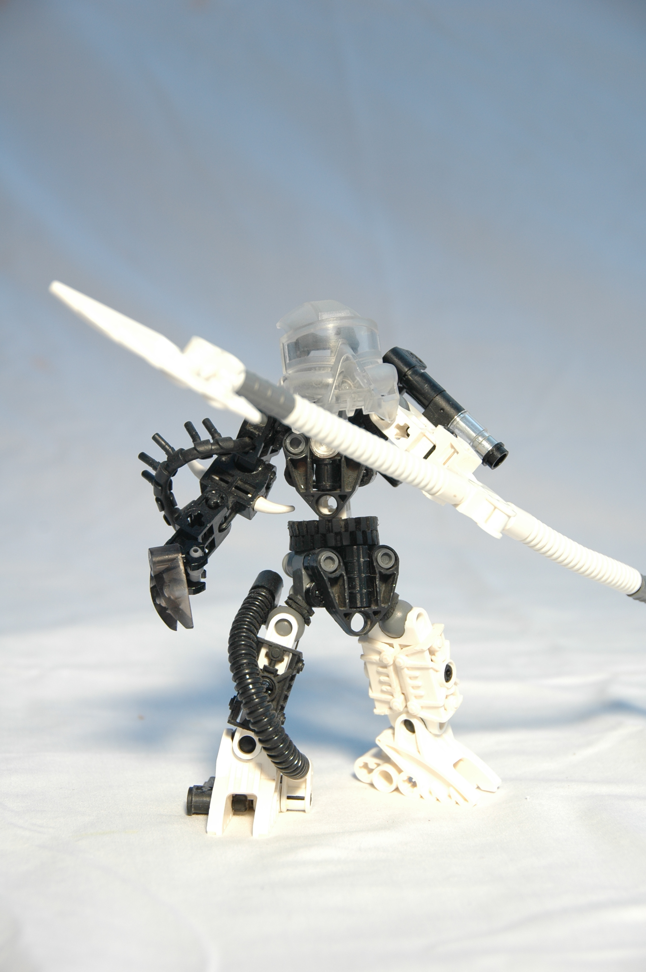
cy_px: 486
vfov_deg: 19.5
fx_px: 2831
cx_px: 323
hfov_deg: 13.0
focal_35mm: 105
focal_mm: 70
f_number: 7.1
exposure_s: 1/320
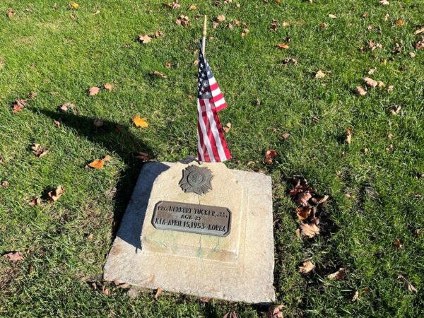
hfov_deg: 67.3
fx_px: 318
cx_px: 212
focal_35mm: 26
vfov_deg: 53.1
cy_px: 159
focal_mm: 5.1
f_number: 1.6
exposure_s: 1/2101
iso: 50
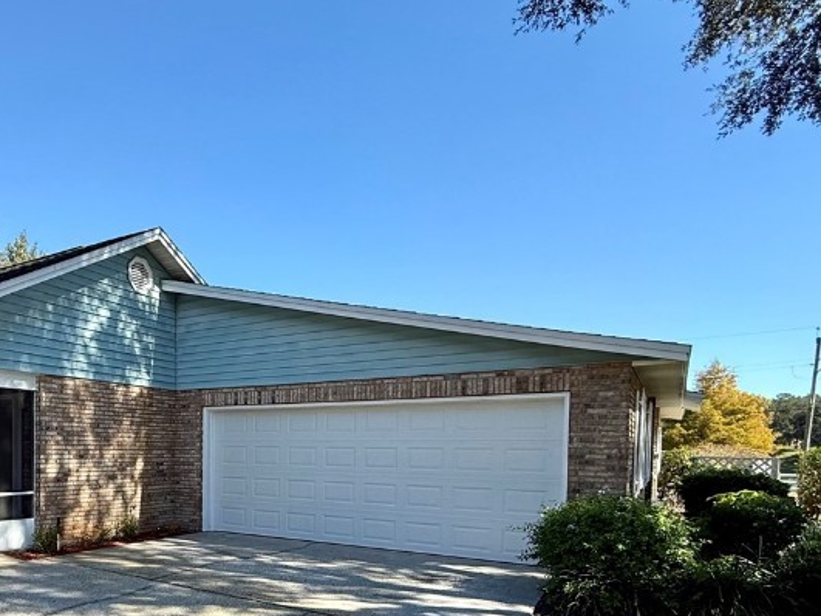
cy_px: 472
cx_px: 190
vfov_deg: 49.0
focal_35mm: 27
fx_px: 640
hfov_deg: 61.1
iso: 50
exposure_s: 1/734
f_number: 2.2
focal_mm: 2.22
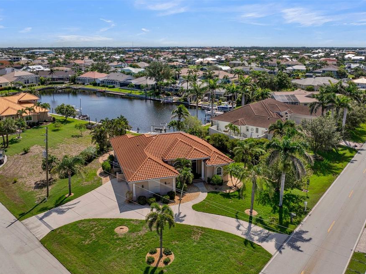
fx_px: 296
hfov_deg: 63.4
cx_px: 174
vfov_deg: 49.5
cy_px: 159
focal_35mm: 28
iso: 100
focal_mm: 12.29
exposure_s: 1/240
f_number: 2.8
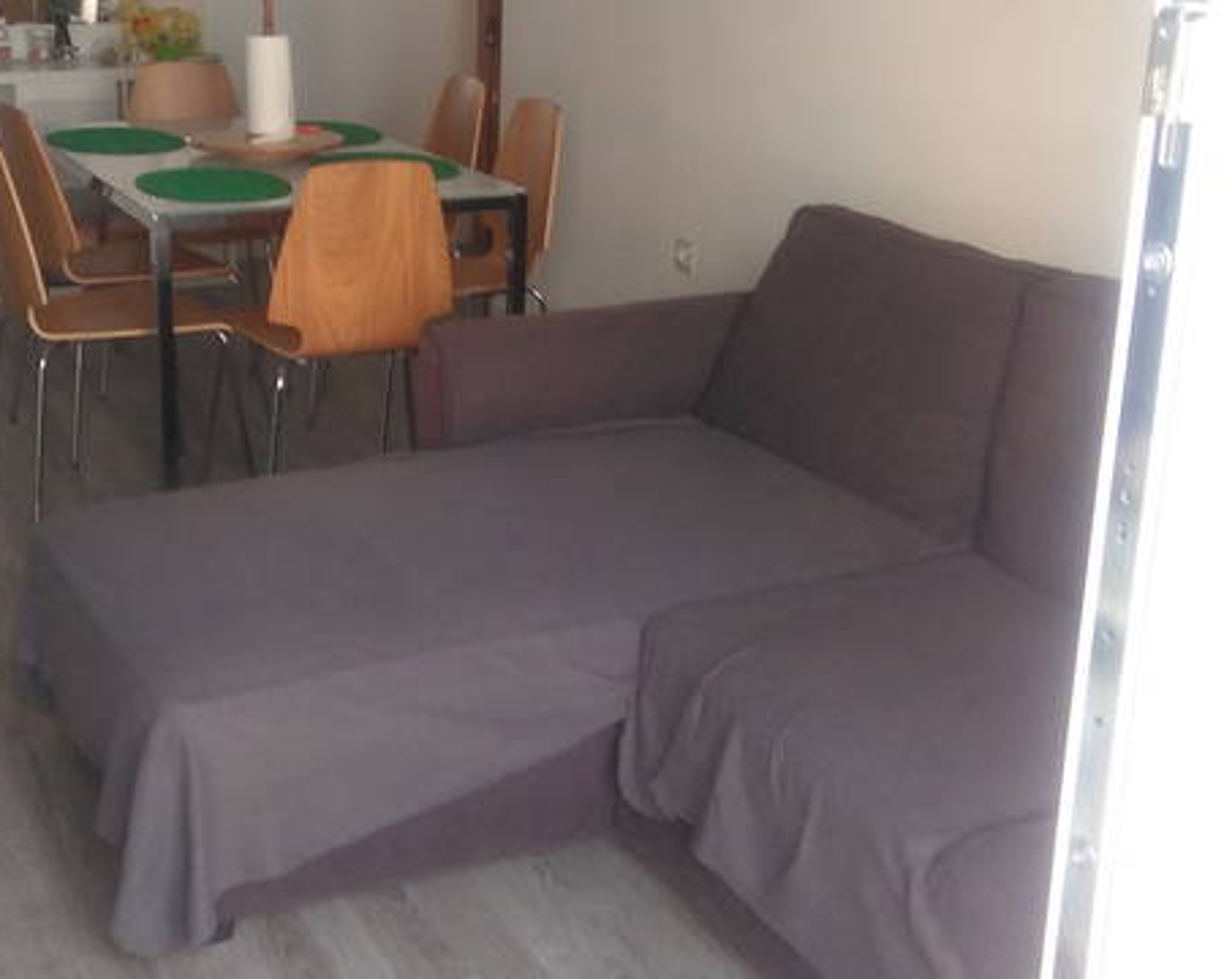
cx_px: 427
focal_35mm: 48
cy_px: 392
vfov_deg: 31.4
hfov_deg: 38.4
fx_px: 1739
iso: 100
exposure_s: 1/30
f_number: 2.2
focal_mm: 2.34
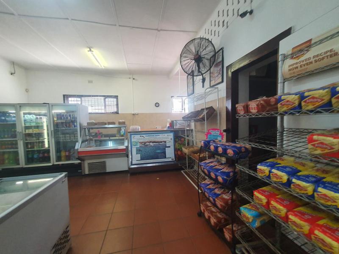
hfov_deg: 106.2
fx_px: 127
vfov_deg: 89.9
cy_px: 127
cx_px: 170
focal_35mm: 13
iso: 250
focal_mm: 1.8
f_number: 2.2
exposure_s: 1/50
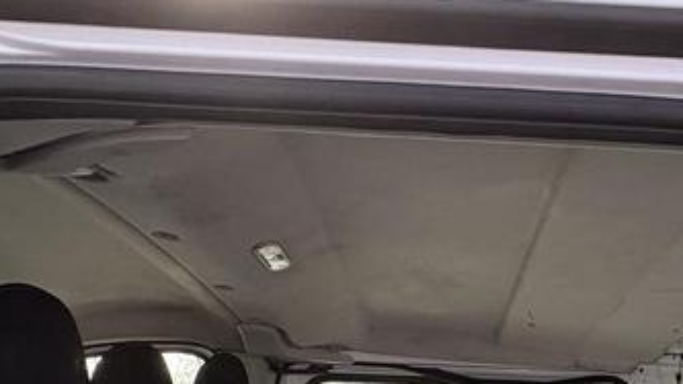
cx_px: 453
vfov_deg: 21.5
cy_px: 649
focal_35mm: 41
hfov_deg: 48.6
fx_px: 742
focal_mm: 2.22
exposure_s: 1/246
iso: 50
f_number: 2.2
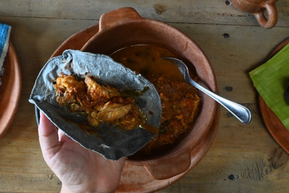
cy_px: 96
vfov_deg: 27.3
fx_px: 397
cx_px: 144
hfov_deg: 40.0
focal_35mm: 50
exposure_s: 1/50
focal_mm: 33
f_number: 18
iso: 4500
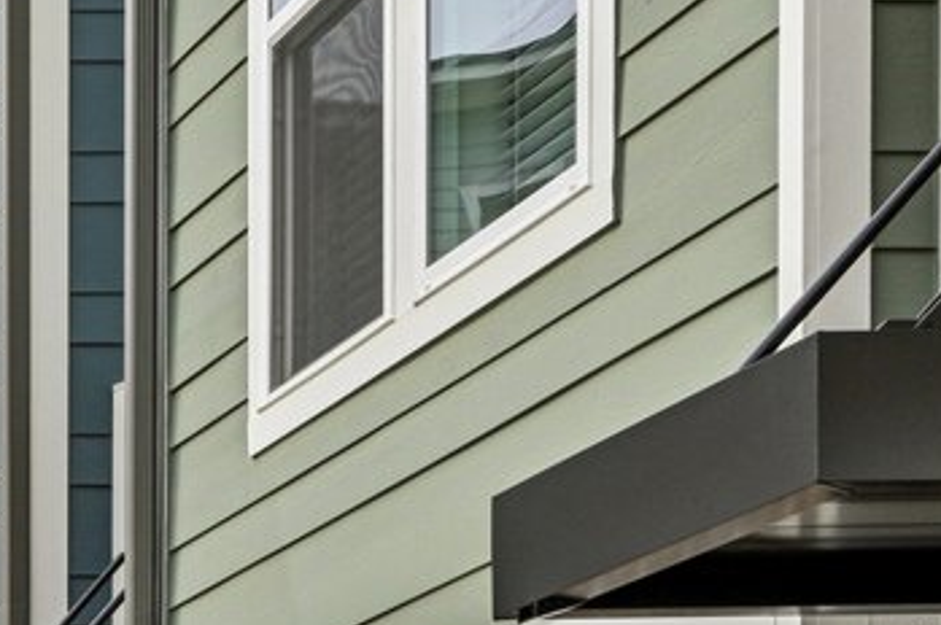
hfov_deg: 12.5
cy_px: 1206
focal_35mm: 141
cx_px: -1052
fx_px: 3682
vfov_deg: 9.2
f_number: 8
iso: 64
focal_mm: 24
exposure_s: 1/125
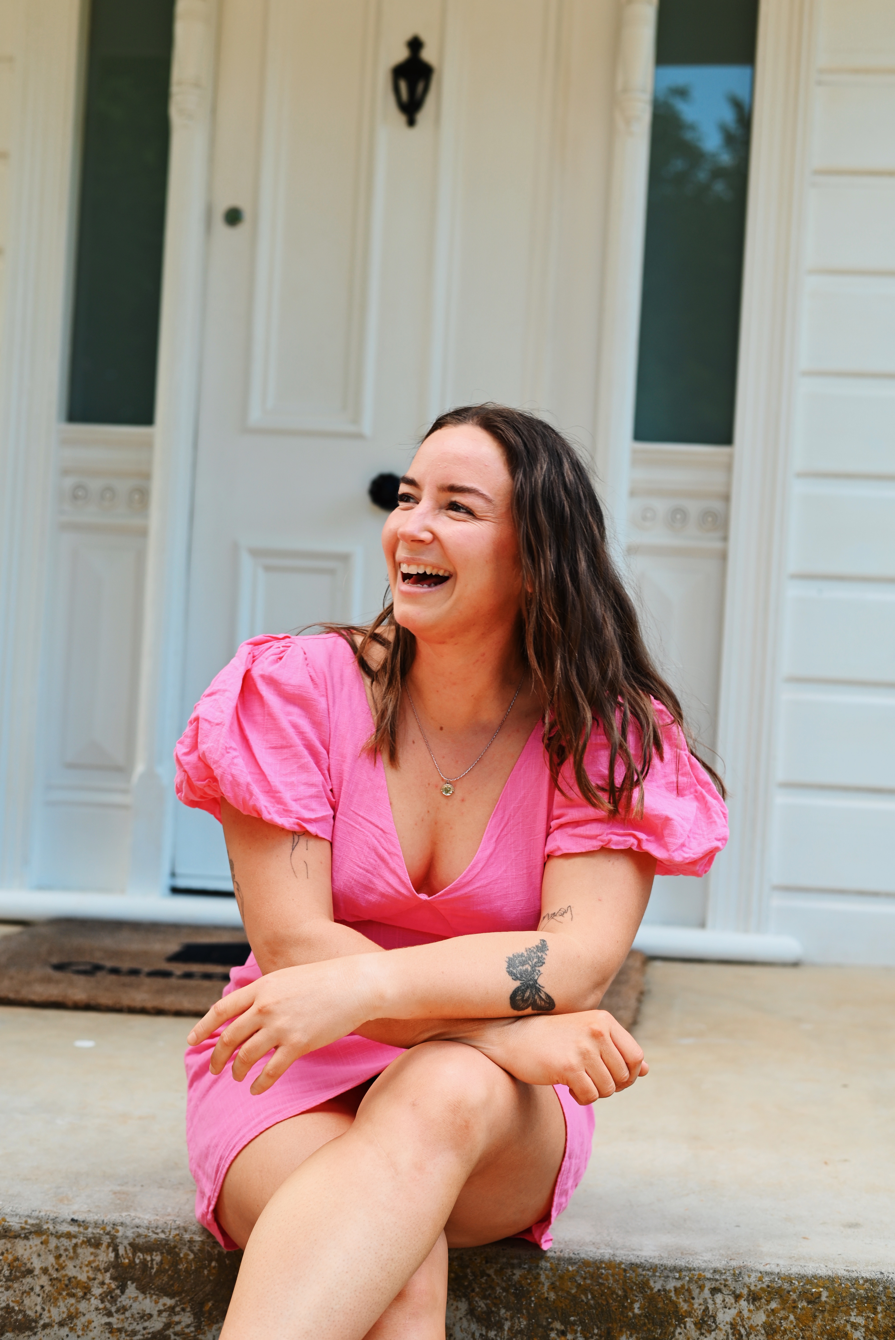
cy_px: 670
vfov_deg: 39.6
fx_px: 1863
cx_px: 448
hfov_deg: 27.0
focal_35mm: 50
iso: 200
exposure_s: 1/250
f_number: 4
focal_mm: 50
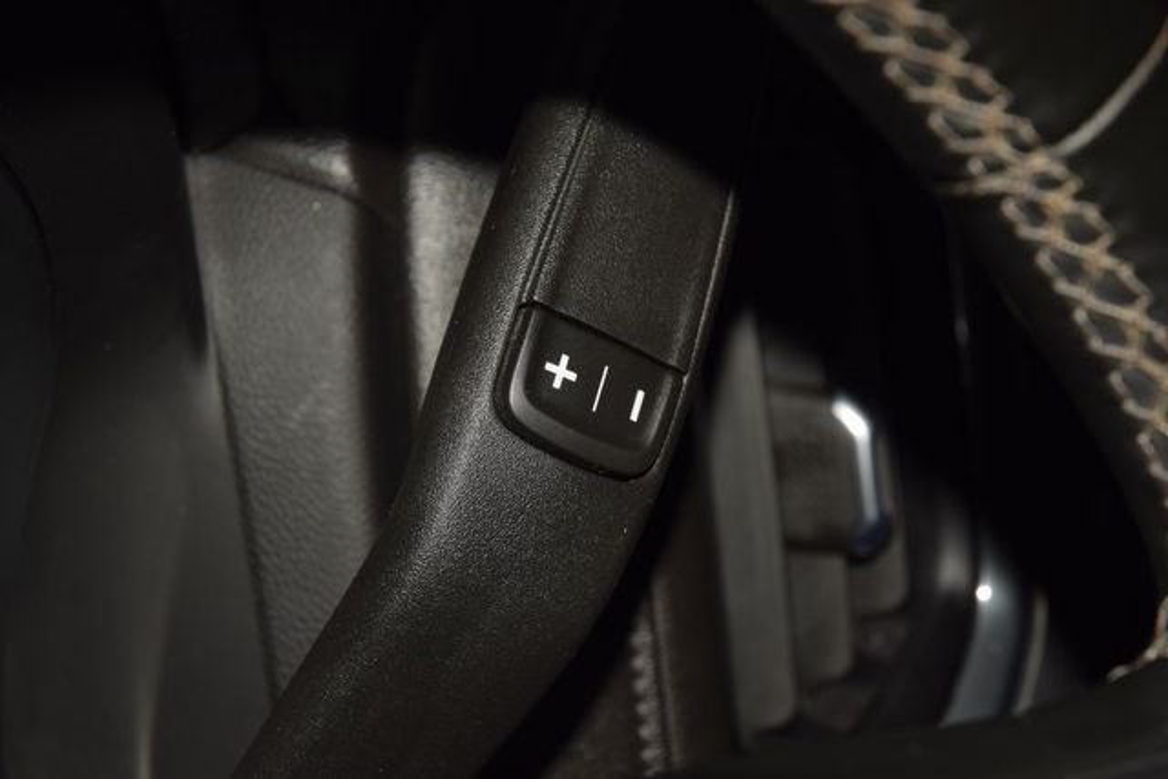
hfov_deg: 19.5
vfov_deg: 13.0
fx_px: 3407
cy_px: 390
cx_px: 584
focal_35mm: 105
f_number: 8
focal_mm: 70
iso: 100
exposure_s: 1/125
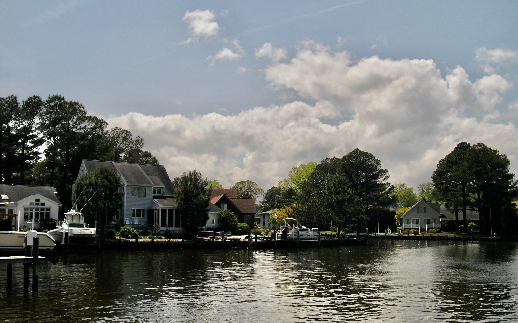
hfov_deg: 50.4
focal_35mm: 39
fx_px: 551
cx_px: 261
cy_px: 186
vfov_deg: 32.7
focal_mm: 6.3
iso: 64
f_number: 7.8
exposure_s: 1/400
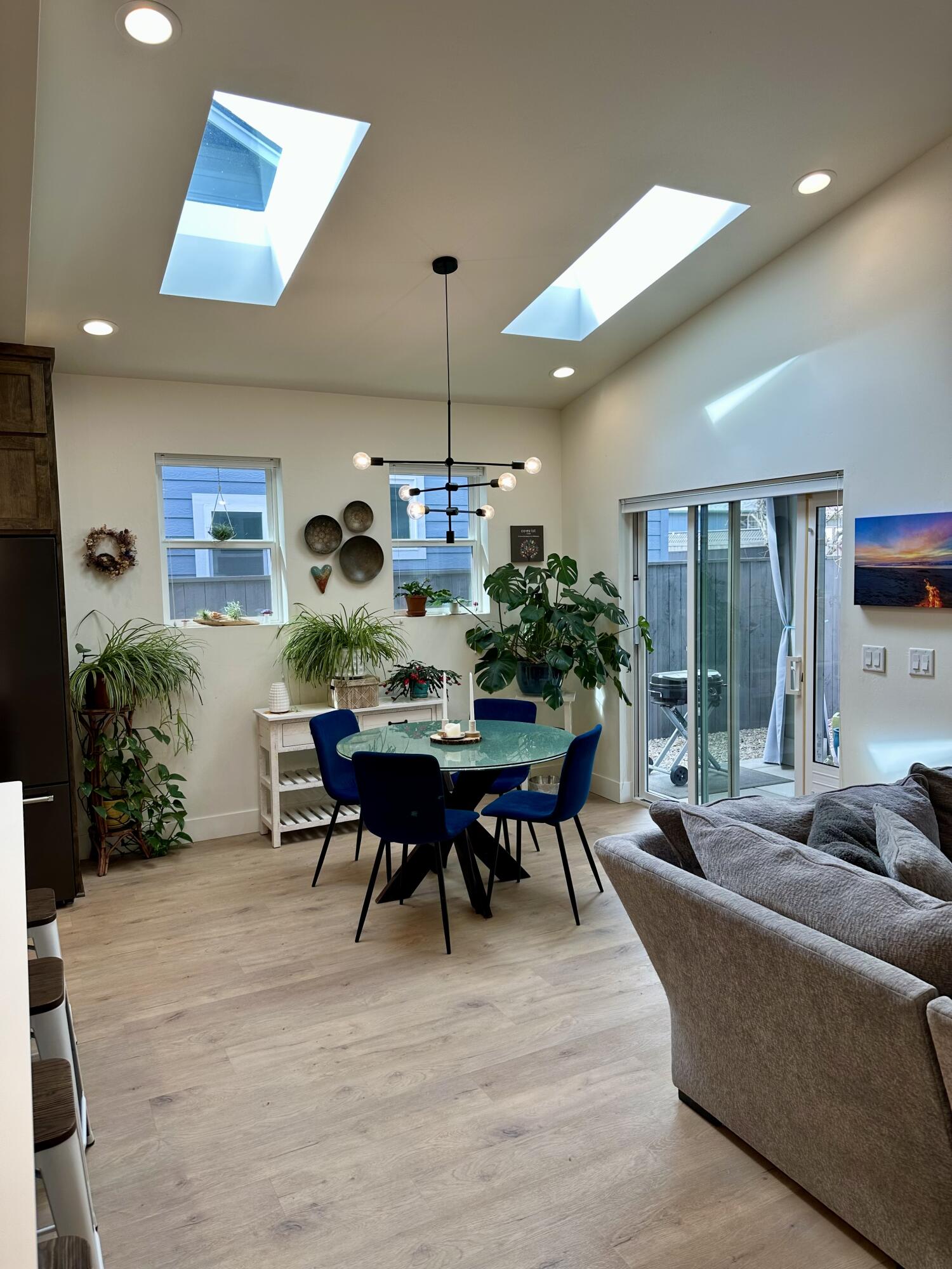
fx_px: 880
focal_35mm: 24
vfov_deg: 71.6
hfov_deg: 56.8
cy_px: 634
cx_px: 476
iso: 64
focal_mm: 6.86
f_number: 1.78
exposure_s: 1/174
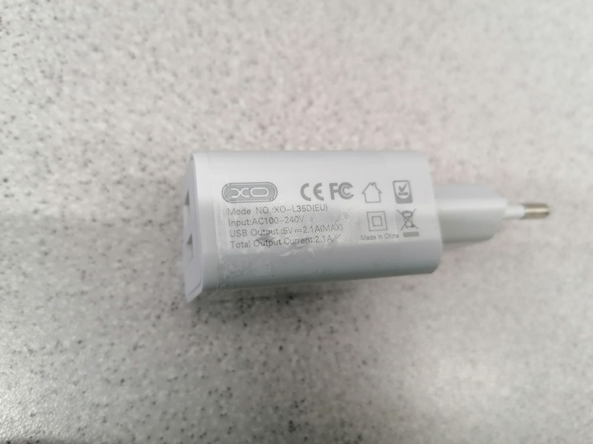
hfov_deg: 65.3
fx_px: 462
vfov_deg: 51.3
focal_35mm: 27
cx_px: 296
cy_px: 222
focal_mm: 4.75
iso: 200
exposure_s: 1/33.3
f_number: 1.8
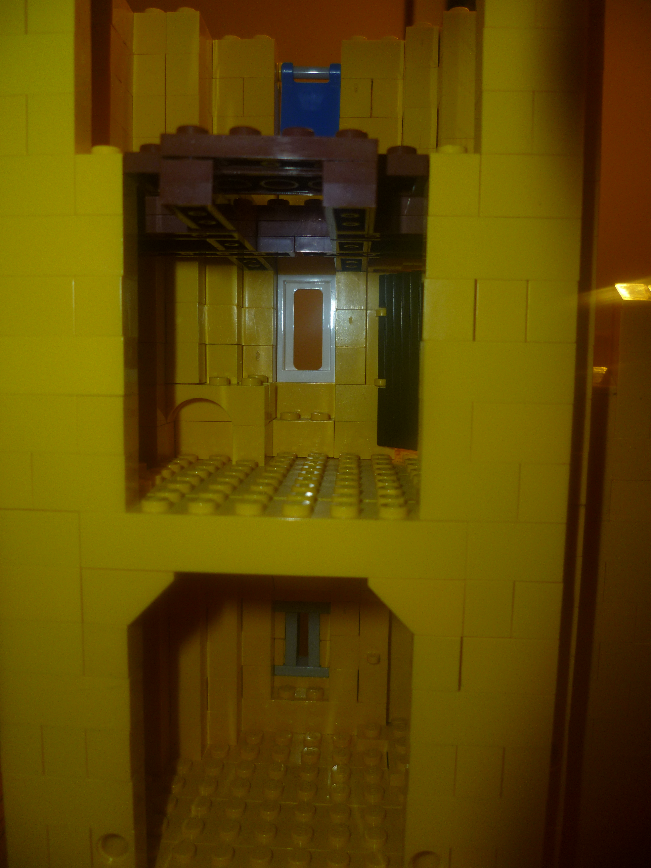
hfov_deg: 49.7
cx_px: 326
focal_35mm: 28
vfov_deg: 63.4
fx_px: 702
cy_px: 434
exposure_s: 1/30
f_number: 2.8
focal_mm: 5
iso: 80
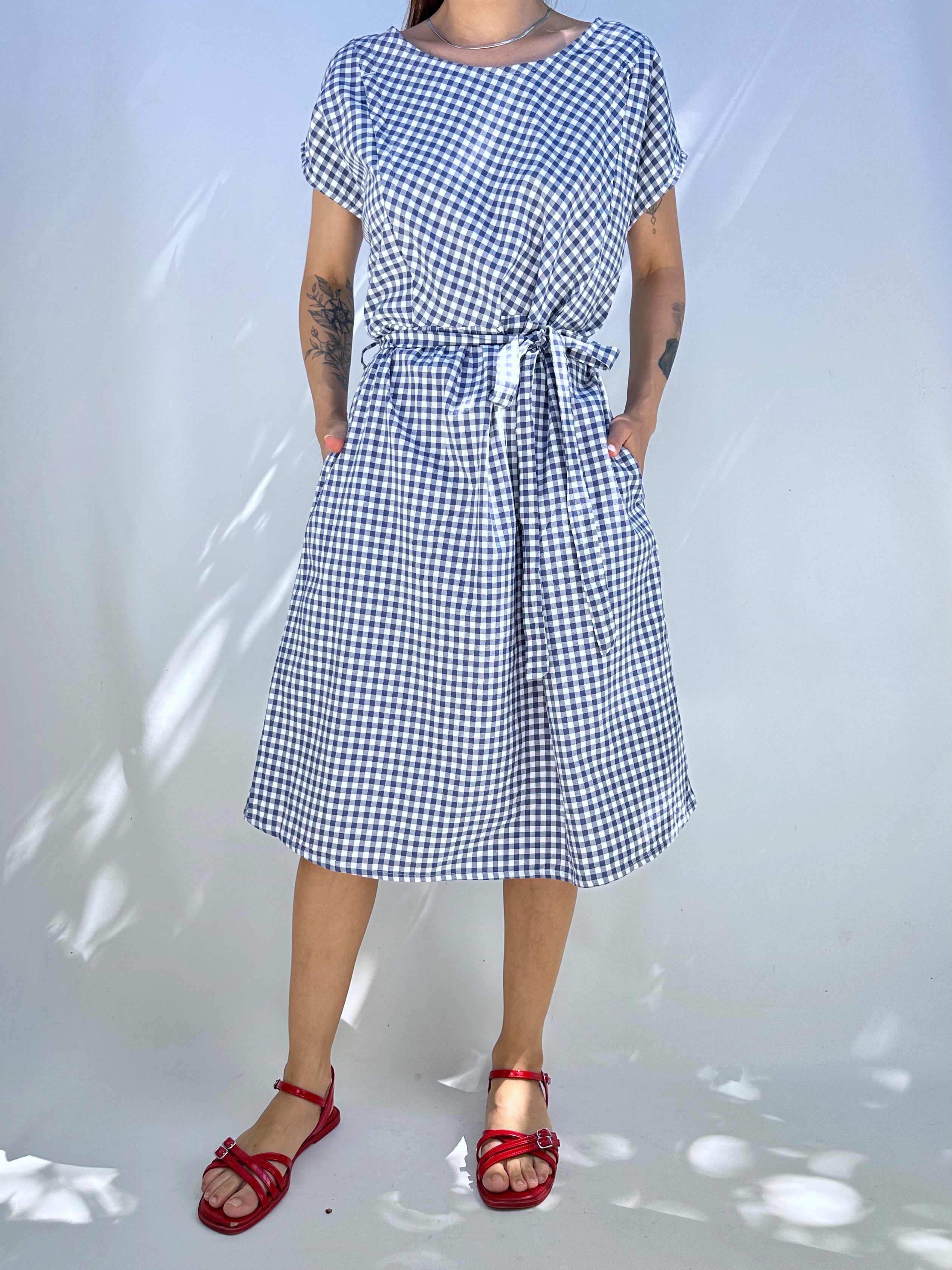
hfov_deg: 56.8
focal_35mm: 24
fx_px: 880
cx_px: 476
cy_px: 635
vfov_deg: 71.6
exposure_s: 1/491
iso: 80
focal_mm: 6.86
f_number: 1.78
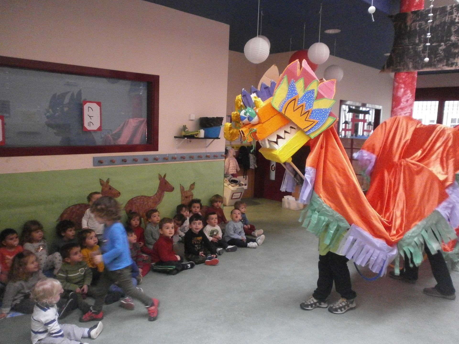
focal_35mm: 27
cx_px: 230
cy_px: 172
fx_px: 358
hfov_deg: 65.3
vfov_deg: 51.4
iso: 800
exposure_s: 1/50
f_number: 2.9
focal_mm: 4.8
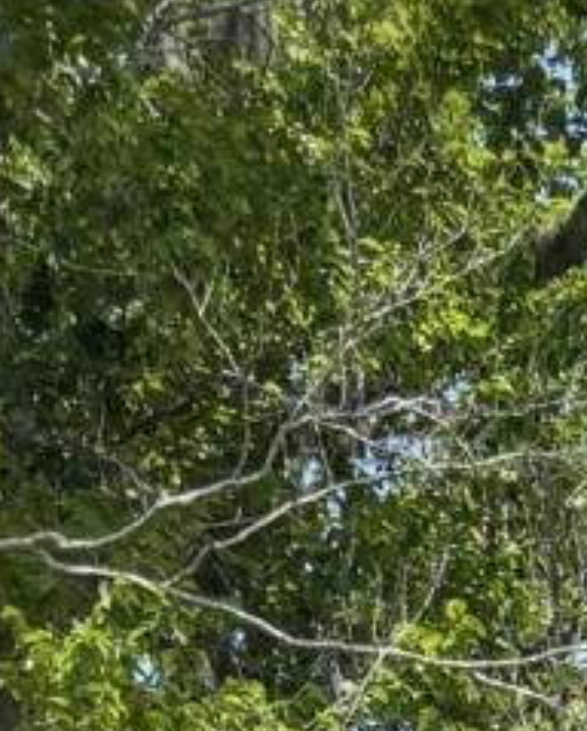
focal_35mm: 212
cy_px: 2588
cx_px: 988
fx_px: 4592
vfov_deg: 7.4
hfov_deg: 7.2
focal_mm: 5.96
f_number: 1.6
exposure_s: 1/3205
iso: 50
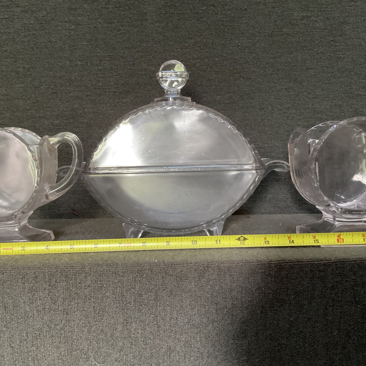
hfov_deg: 47.2
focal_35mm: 35
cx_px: 172
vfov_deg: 47.2
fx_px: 419
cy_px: 180
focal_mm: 3
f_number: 1.8
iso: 250
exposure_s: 1/30
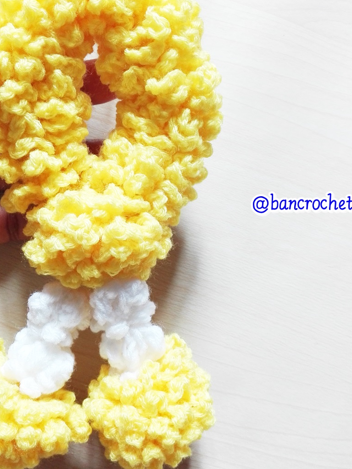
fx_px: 515
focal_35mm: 38
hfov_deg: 37.6
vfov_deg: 48.9
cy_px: 255
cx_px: 147
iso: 140
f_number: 2
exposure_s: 1/50
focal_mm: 3.79
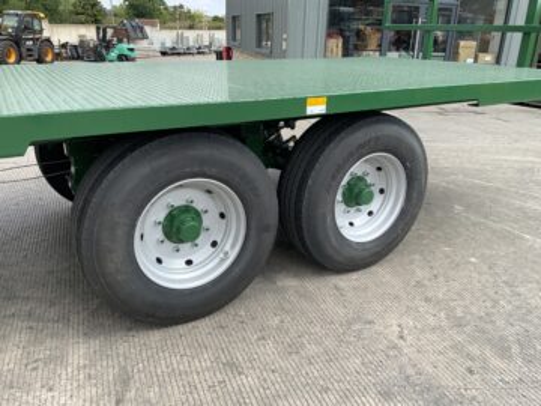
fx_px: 453
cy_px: 203
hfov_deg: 61.7
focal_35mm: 29
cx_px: 270
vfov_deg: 48.2
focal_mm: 3
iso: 16
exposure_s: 1/691
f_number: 1.8
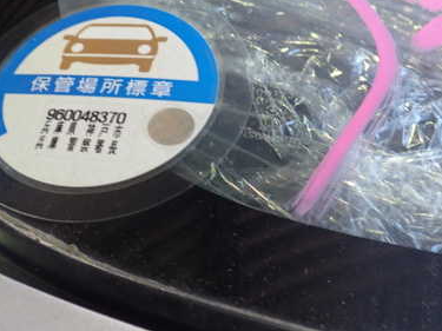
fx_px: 613
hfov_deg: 39.2
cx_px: 144
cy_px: 107
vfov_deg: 30.0
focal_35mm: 48
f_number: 2.3
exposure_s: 1/30
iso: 200
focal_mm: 5.4
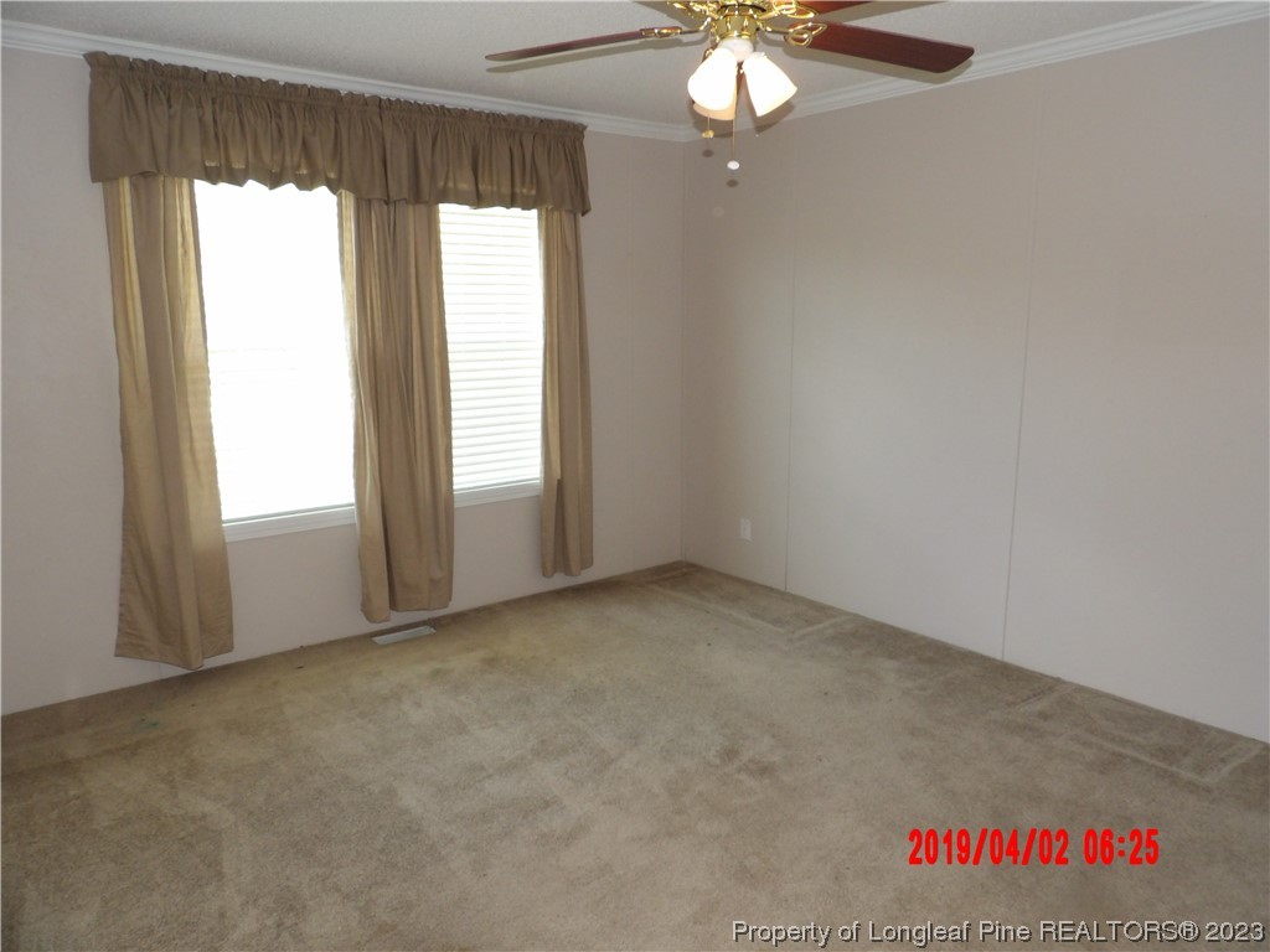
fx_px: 881
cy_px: 476
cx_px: 635
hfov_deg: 71.6
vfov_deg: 56.8
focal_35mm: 24
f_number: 3.2
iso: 200
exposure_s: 1/33
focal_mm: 4.3
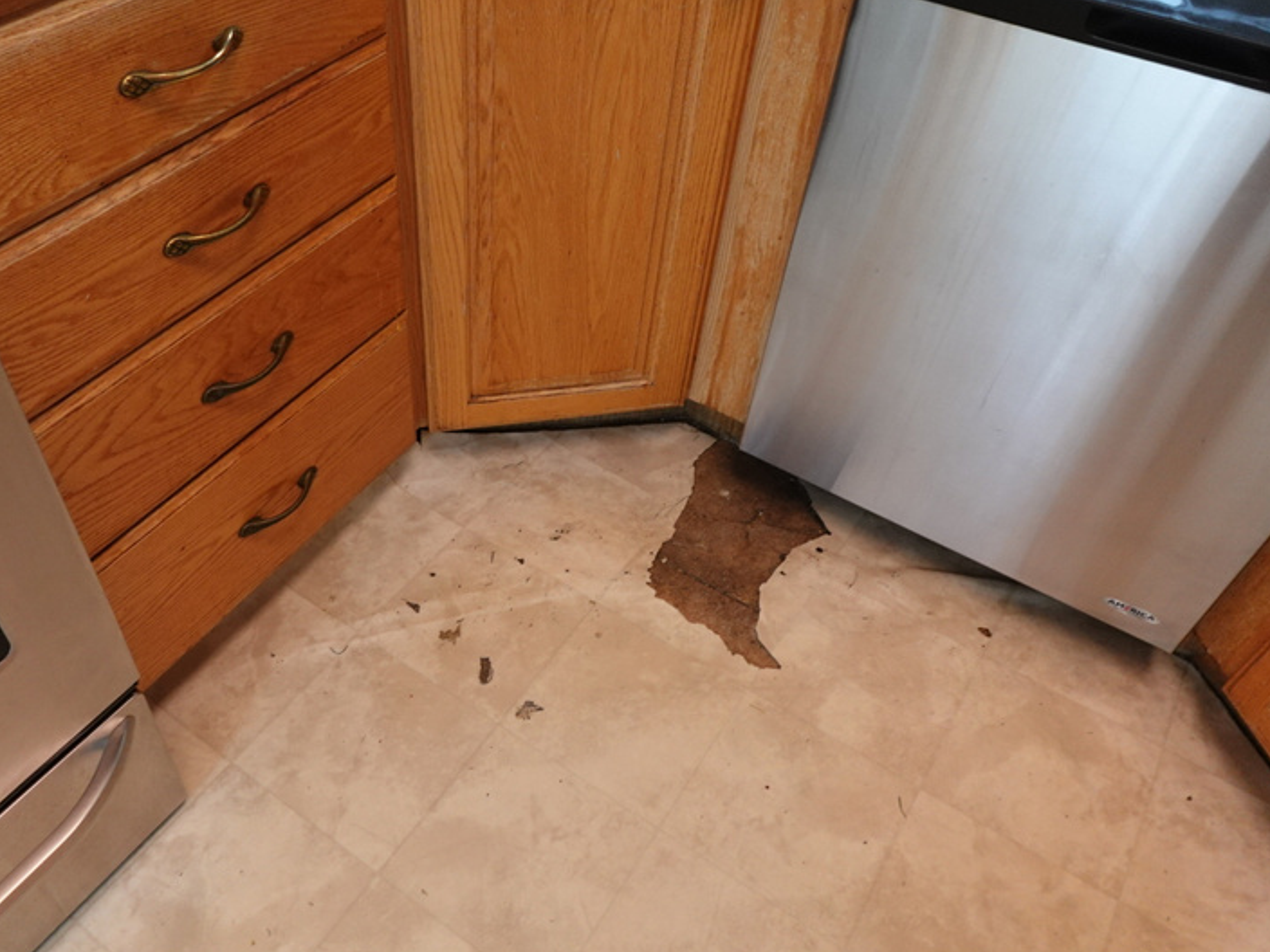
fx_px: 1027
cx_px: 516
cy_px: 465
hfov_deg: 62.9
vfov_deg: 49.7
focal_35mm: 28
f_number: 2
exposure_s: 1/80
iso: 500
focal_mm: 7.6
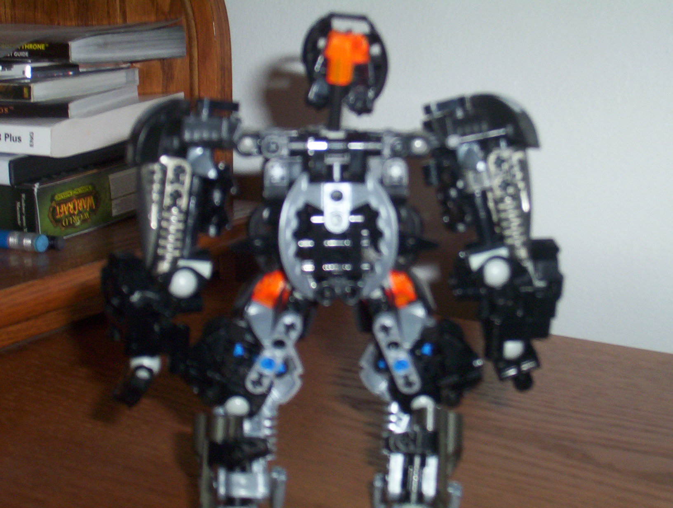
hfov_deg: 24.1
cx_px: 336
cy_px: 254
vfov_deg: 18.3
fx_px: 1579
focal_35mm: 81
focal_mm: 10.76
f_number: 3.62
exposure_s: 1/93.2
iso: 140
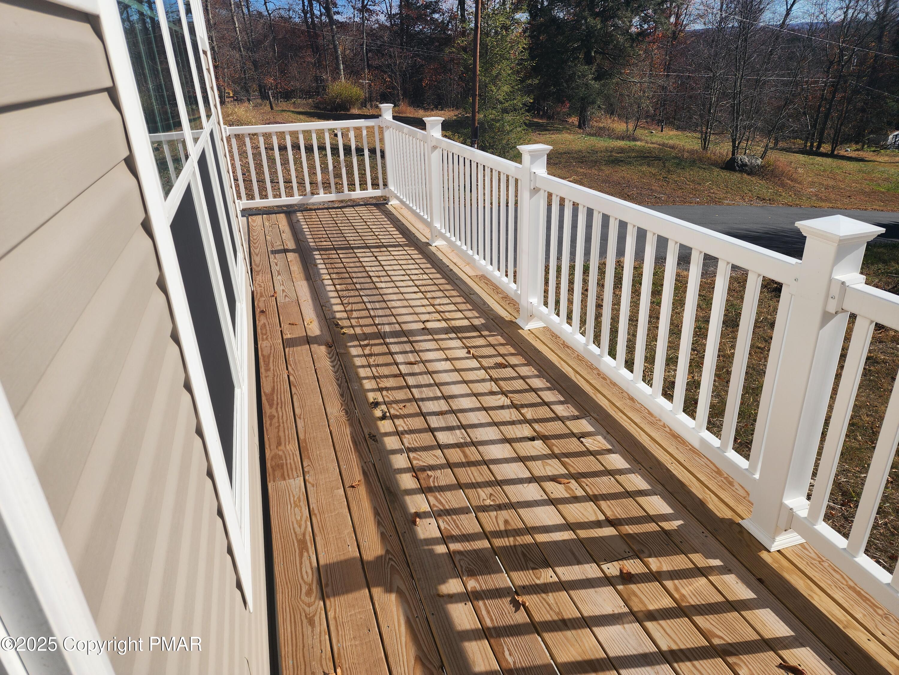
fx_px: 597
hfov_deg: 73.9
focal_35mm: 23
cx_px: 450
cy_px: 338
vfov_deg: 58.9
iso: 12
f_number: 1.8
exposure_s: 1/1700
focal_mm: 6.4
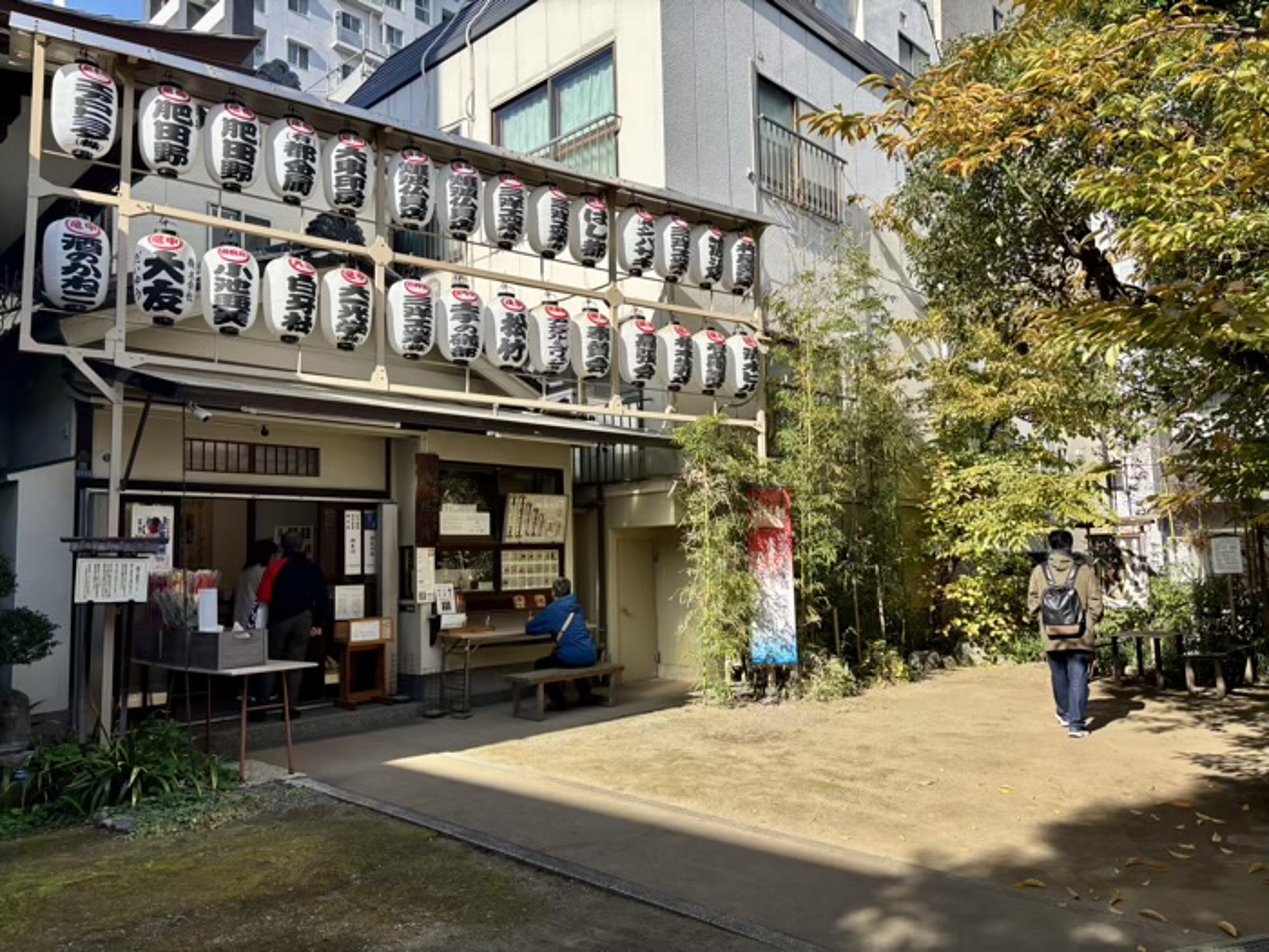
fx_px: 953
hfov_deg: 67.3
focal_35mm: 26
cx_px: 634
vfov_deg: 53.1
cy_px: 476
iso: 50
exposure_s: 1/1543
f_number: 1.6
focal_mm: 5.96
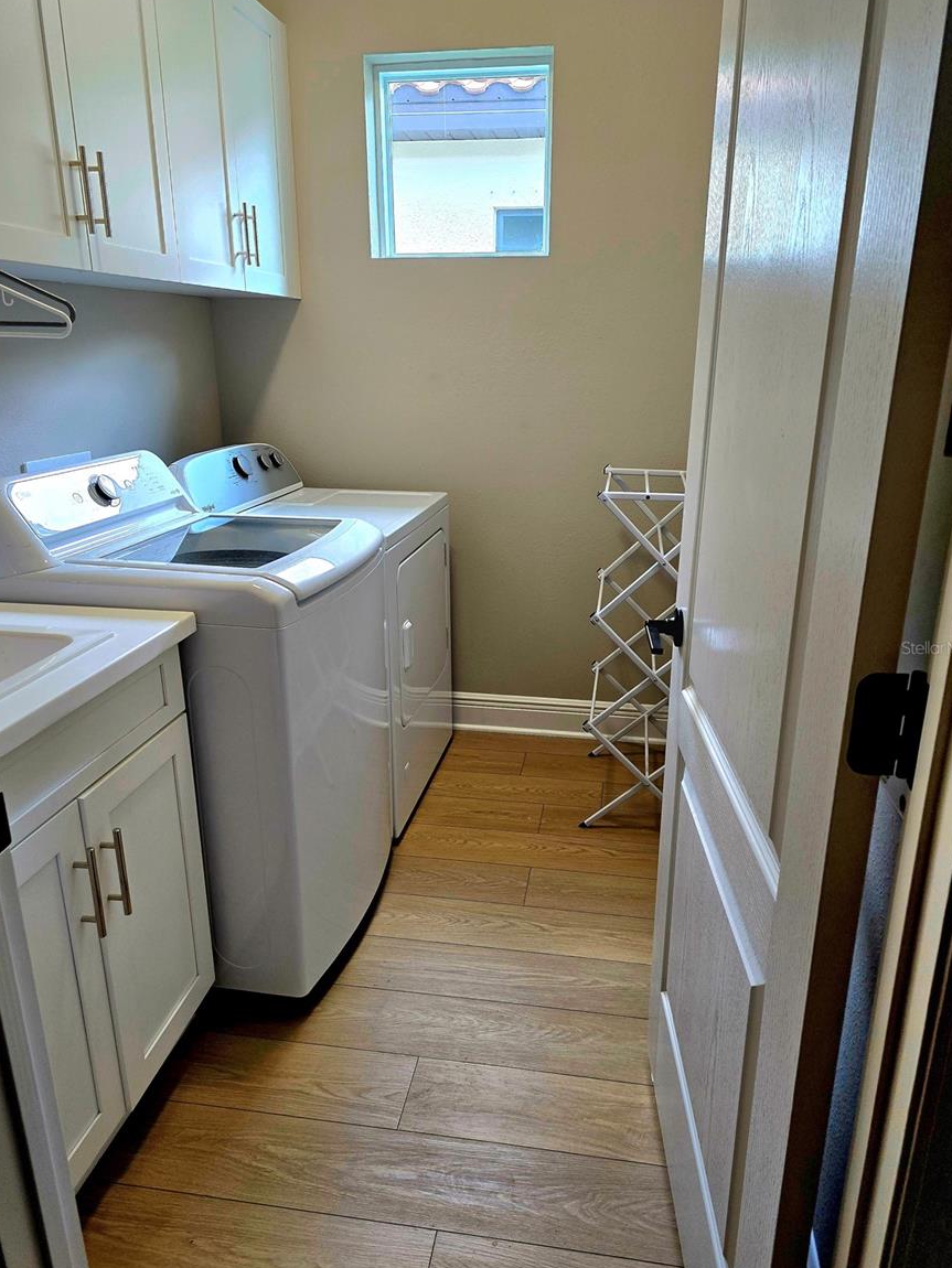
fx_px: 880
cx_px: 483
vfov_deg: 71.6
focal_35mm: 24
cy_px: 647
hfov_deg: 56.8
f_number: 1.7
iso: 100
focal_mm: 6.3
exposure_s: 1/120
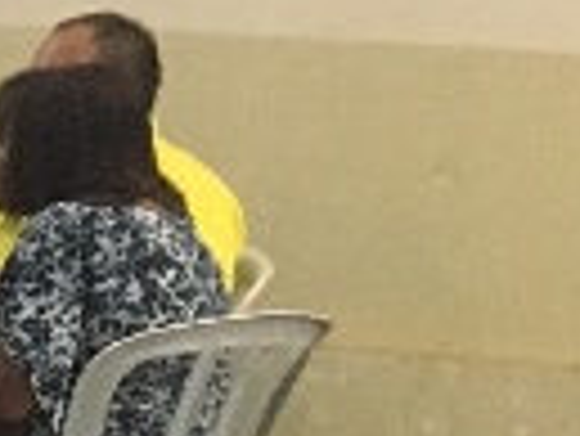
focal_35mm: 225
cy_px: 1092
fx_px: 3773
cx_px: -1578
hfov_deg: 7.1
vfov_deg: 6.3
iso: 200
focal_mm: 4.15
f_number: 2.2
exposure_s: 1/24
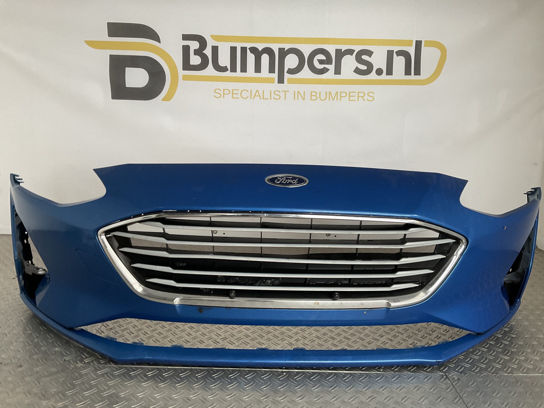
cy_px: 204
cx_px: 272
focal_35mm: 29
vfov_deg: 48.2
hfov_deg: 61.7
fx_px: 456
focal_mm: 3
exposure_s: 1/60
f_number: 1.8
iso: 100
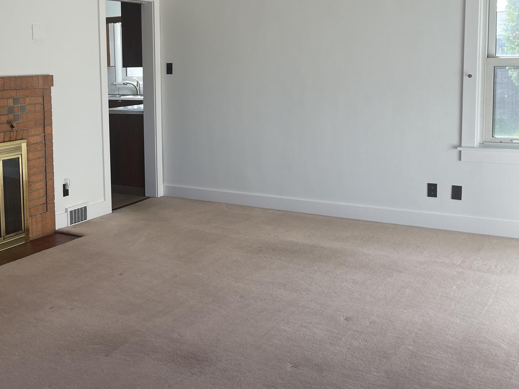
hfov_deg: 41.4
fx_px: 660
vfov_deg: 32.7
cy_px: 139
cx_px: 114
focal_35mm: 44
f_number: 1.6
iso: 50
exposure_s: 1/121
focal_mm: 5.1
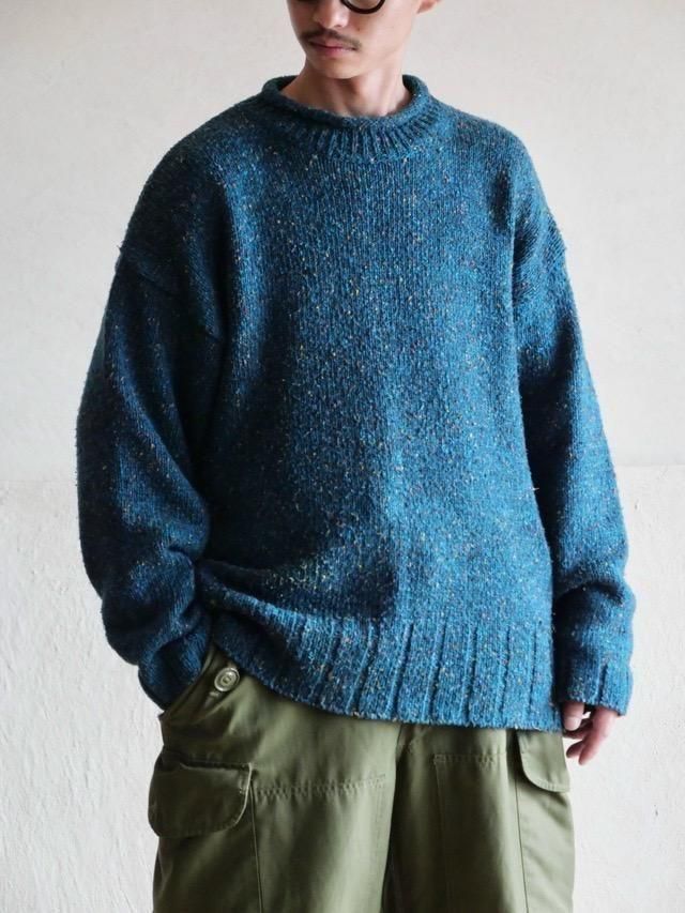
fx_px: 2743
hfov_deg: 14.2
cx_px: 342
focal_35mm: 104
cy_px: 456
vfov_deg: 18.9
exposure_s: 1/125
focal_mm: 52
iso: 2500
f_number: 4
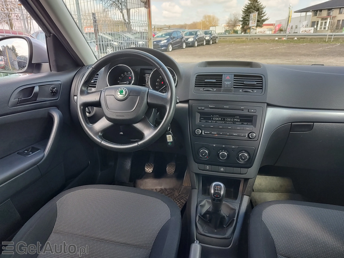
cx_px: 172
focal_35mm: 23
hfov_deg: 73.9
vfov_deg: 58.9
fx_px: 229
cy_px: 129
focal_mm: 5.56
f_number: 1.8
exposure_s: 1/153
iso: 100
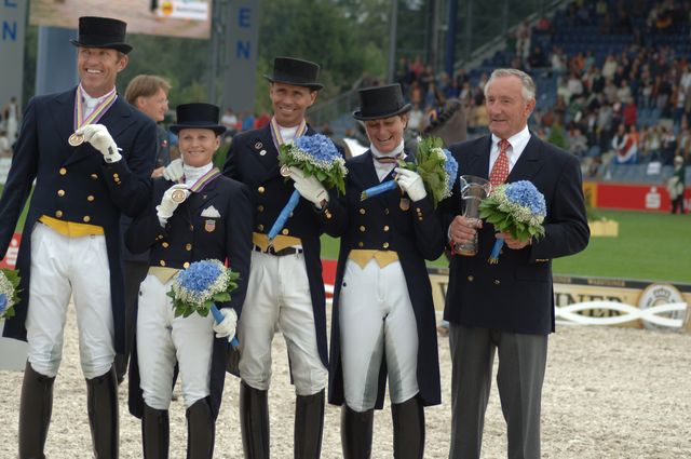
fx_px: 3019
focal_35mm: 158
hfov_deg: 13.1
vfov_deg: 8.7
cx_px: 346
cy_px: 230
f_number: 5.6
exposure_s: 1/320
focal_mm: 105
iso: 200
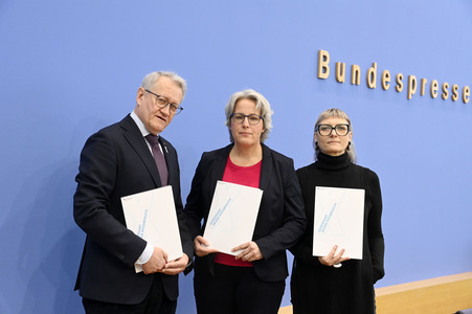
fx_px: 603
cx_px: 236
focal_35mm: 46
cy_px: 157
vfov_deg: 29.2
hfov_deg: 42.8
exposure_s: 1/400
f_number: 5
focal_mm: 46
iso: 5000
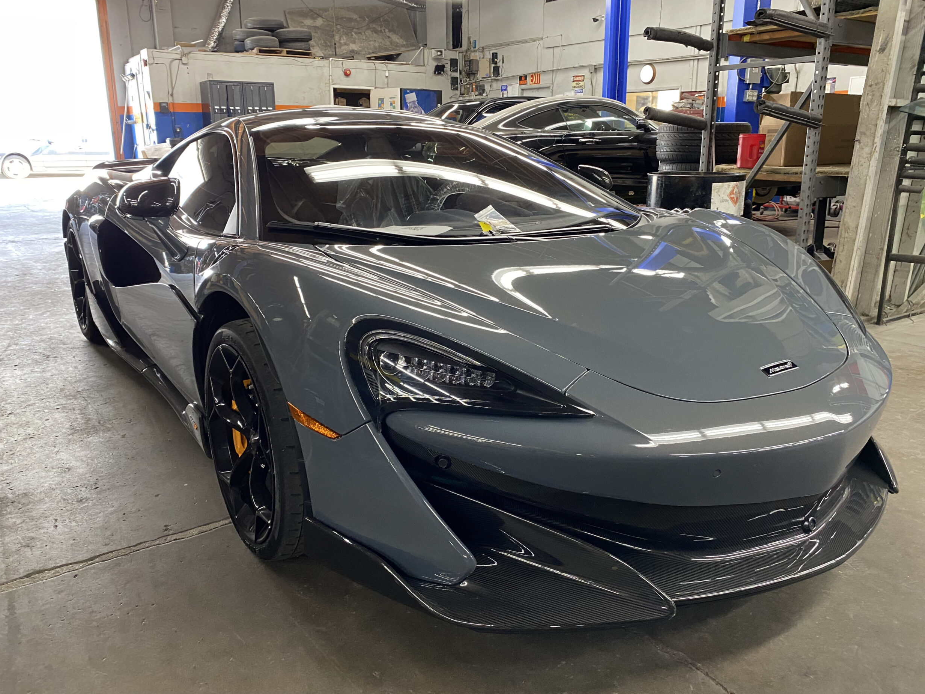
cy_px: 334
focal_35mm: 27
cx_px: 457
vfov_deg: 51.3
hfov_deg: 65.3
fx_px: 722
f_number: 1.8
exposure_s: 1/60
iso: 320
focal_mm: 4.25
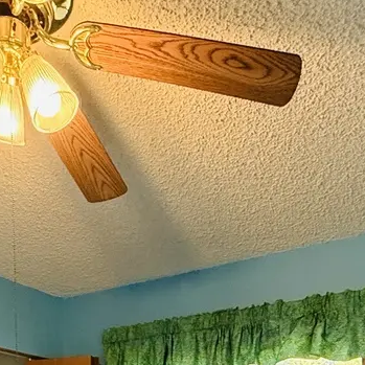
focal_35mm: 51
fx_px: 608
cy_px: 546
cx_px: 170
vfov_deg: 25.3
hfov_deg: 33.4
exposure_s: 1/120
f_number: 2.2
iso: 640
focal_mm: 2.22
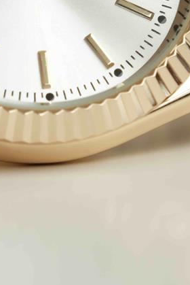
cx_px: 35
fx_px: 3256
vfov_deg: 5.0
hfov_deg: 3.3
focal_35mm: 412
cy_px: -70
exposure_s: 1/40
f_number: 8
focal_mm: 80
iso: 250
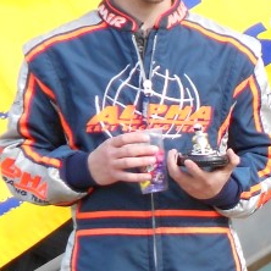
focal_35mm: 228
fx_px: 2019
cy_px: 309
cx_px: 443
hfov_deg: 7.5
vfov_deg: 7.6
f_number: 4.9
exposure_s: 1/100
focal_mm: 10.3
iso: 80
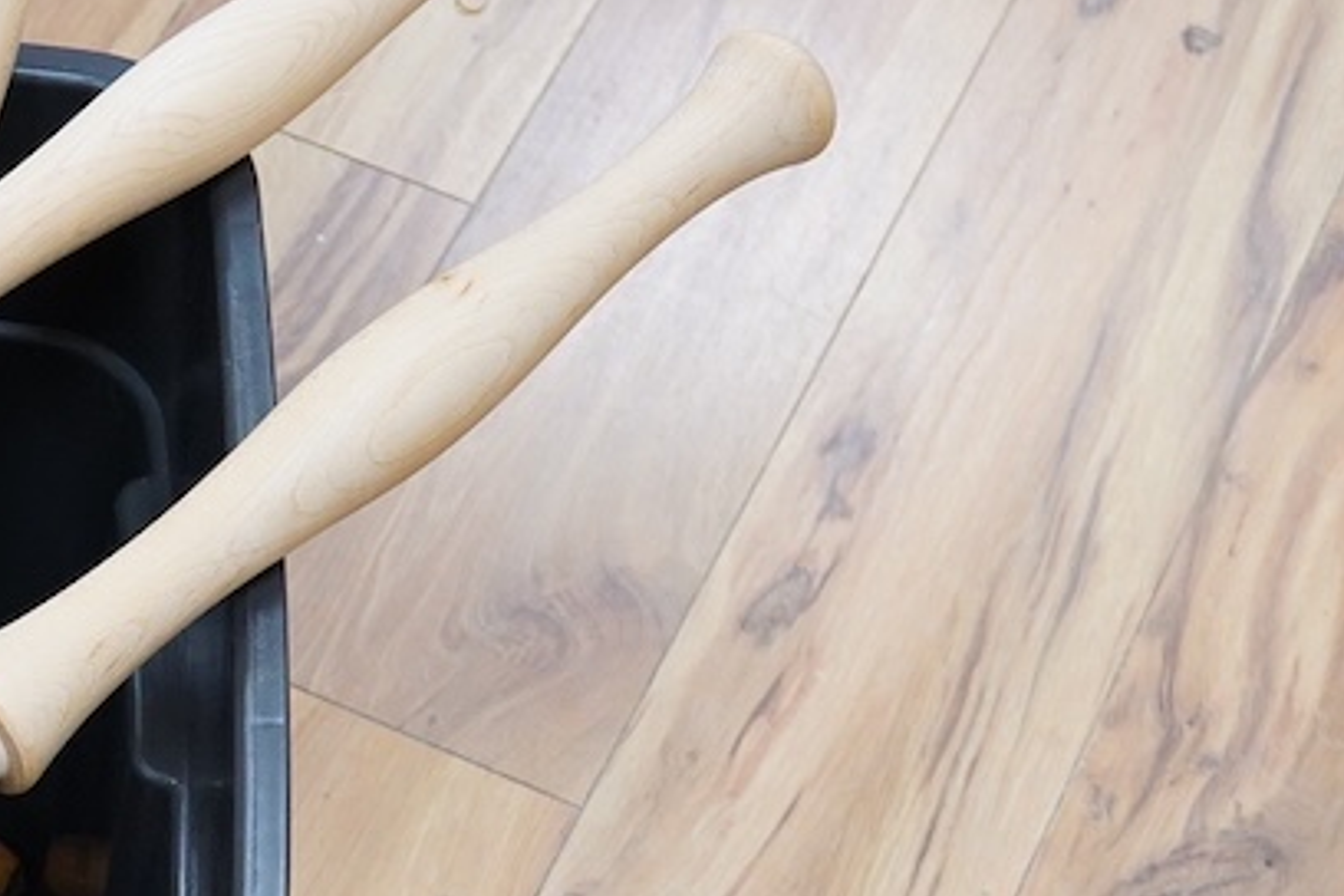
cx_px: -460
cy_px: 748
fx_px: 4629
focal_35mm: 124
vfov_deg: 11.0
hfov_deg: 15.6
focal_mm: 30
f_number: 8
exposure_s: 1/160
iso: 2500
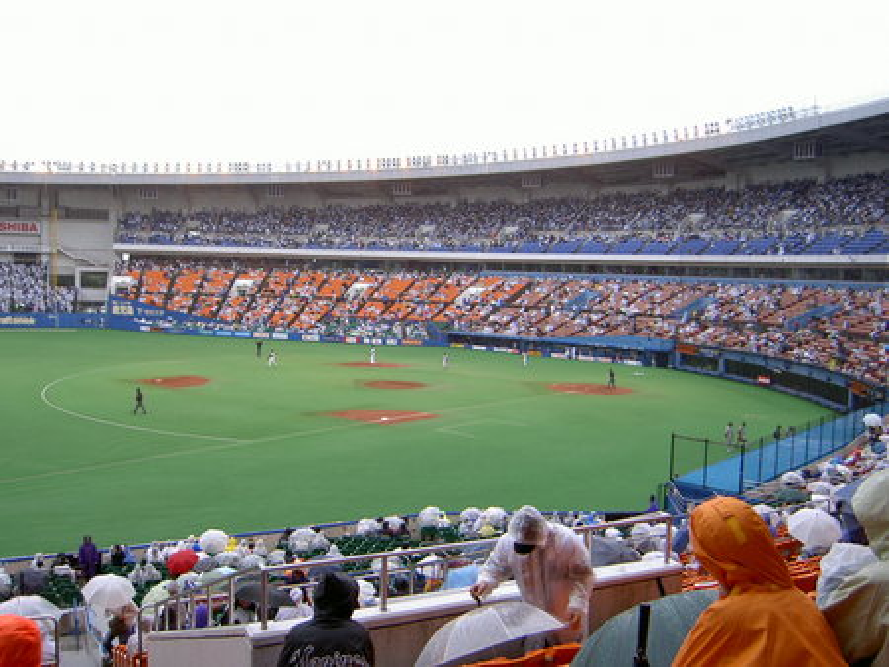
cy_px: 334
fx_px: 874
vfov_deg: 41.8
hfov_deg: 53.9
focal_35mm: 34
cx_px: 444
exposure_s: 1/80
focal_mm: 5.6
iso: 50
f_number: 2.8
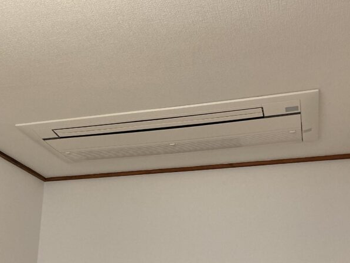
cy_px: 221
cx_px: 165
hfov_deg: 39.6
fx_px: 485
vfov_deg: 29.4
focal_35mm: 48
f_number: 1.8
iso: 100
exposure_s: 1/50
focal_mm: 3.99
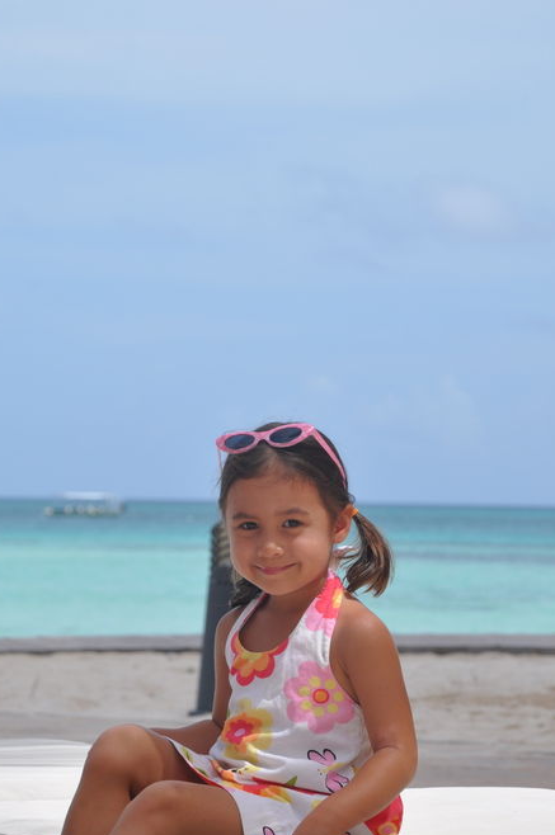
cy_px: 424
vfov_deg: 11.5
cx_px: 258
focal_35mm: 180
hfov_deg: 7.6
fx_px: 4163
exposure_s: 1/500
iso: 250
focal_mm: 105
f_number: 11
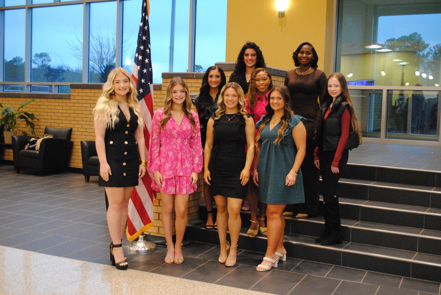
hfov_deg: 43.6
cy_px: 148
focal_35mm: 45
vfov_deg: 29.9
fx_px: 552
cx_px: 220
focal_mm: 30
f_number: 4.5
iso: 1600
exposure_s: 1/30
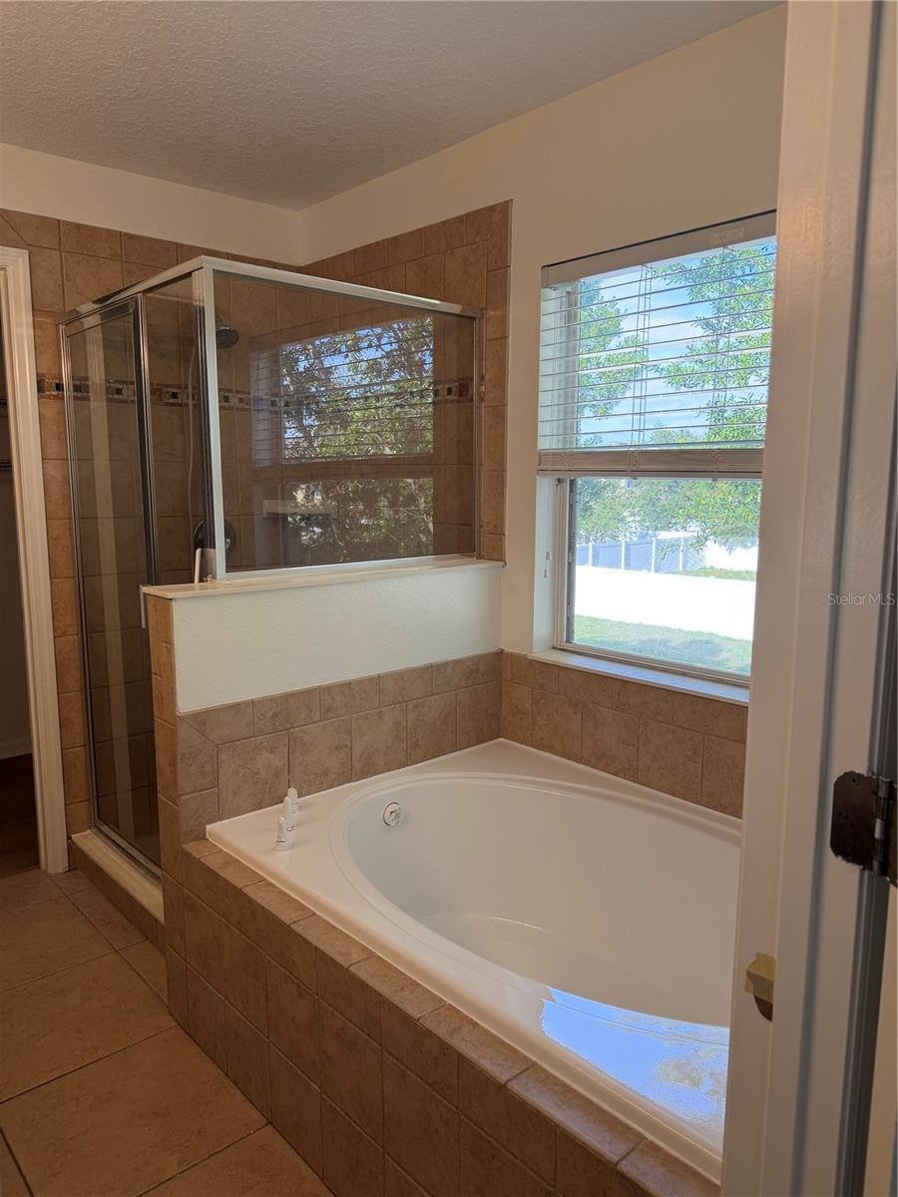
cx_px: 449
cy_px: 598
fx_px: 830
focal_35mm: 24
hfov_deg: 56.8
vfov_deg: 71.6
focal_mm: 6.76
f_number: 1.78
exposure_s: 1/225
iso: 80
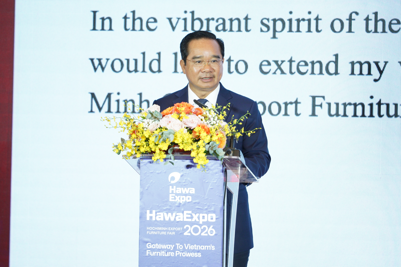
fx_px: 3007
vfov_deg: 5.1
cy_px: 134
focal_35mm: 270
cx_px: 200
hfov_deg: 7.6
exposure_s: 1/200
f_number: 2.8
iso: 800
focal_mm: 180
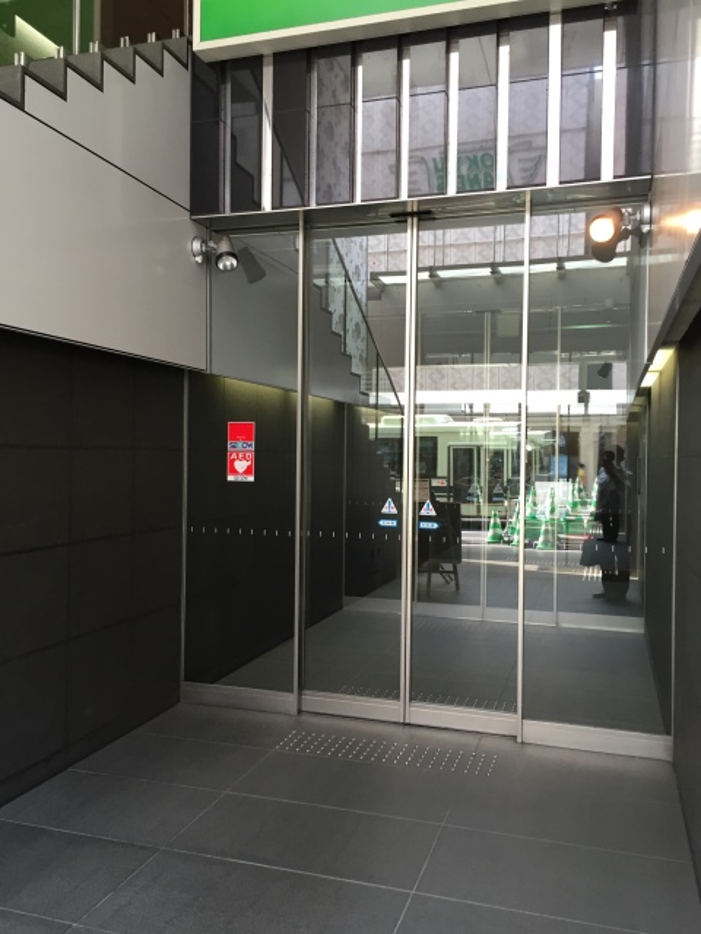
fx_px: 783
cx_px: 350
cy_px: 467
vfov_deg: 61.7
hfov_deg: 48.2
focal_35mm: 29
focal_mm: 4.15
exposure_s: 1/30
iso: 40
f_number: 2.2
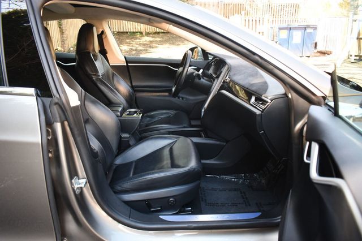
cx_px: 181
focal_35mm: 27
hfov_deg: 67.4
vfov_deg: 47.9
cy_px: 120
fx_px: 271
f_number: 3.5
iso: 800
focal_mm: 18
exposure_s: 1/200
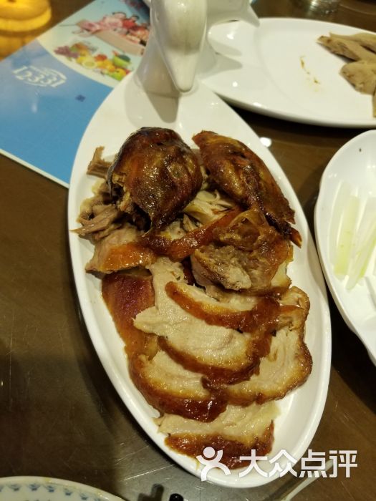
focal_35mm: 26
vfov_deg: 67.3
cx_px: 188
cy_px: 250
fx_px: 377
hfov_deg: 53.1
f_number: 1.7
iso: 160
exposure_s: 1/33
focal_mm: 4.25
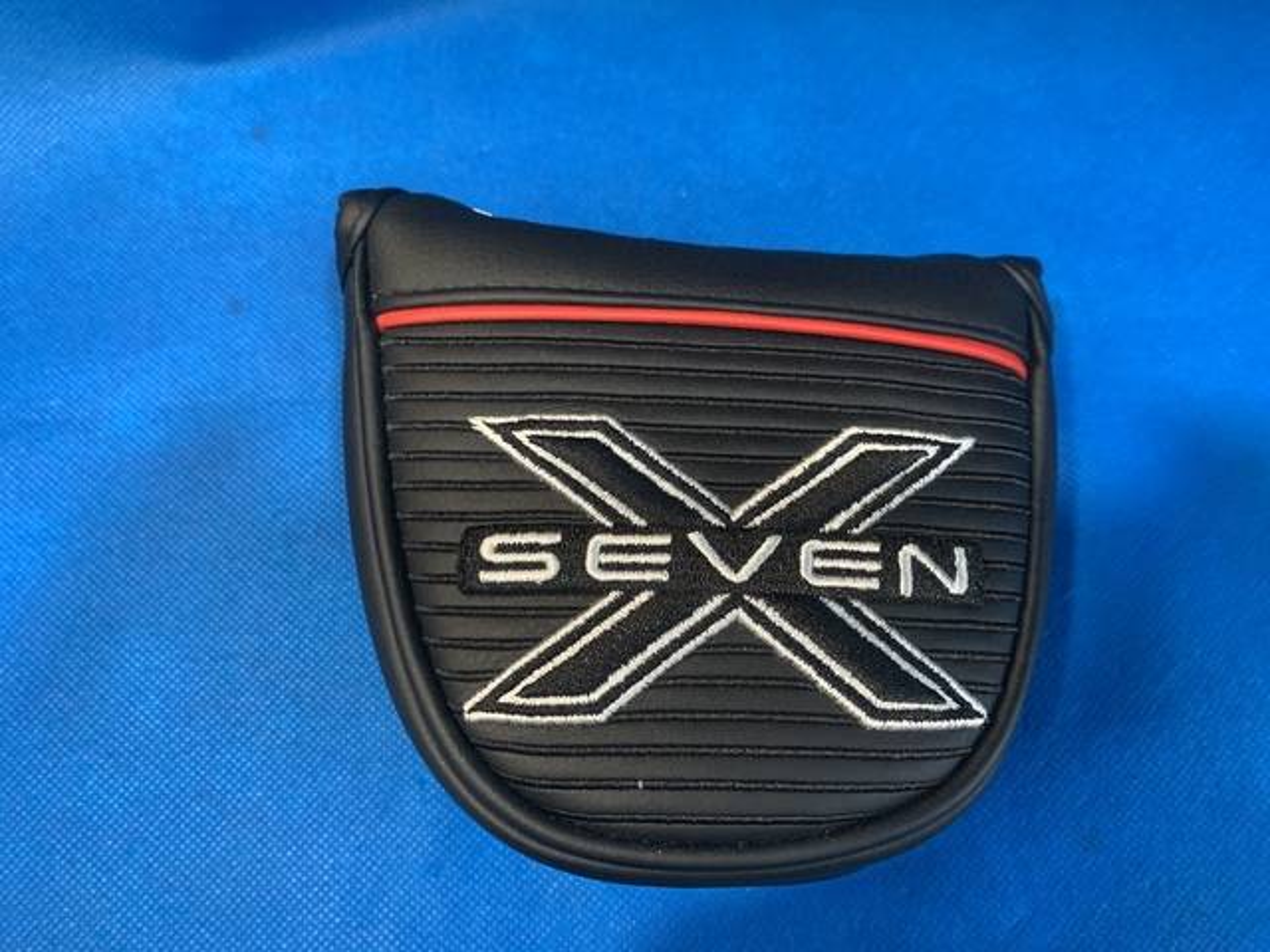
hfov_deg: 67.3
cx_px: 635
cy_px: 476
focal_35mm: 26
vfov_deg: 53.1
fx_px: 954
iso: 200
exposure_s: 1/60
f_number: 1.8
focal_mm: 4.25
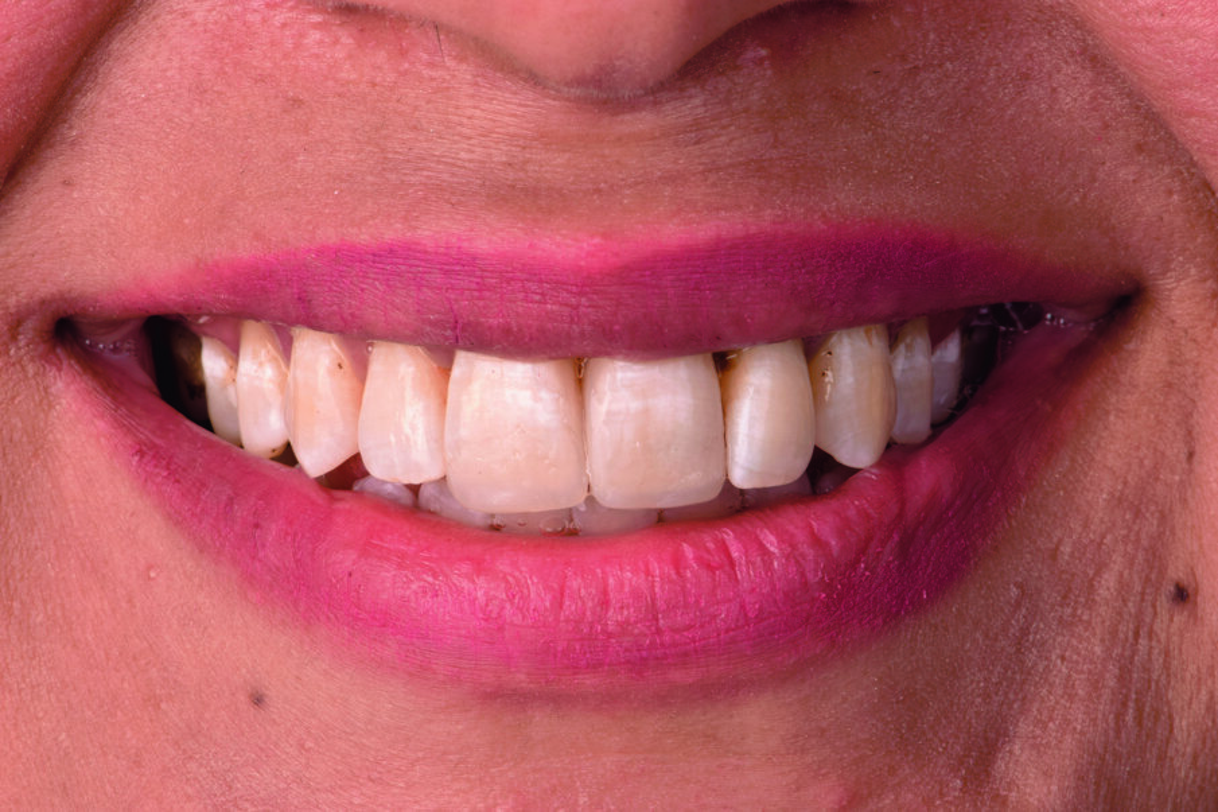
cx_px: 609
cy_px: 406
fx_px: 5327
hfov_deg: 13.0
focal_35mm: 158
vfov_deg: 8.7
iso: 100
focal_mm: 105
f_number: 32
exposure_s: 1/160
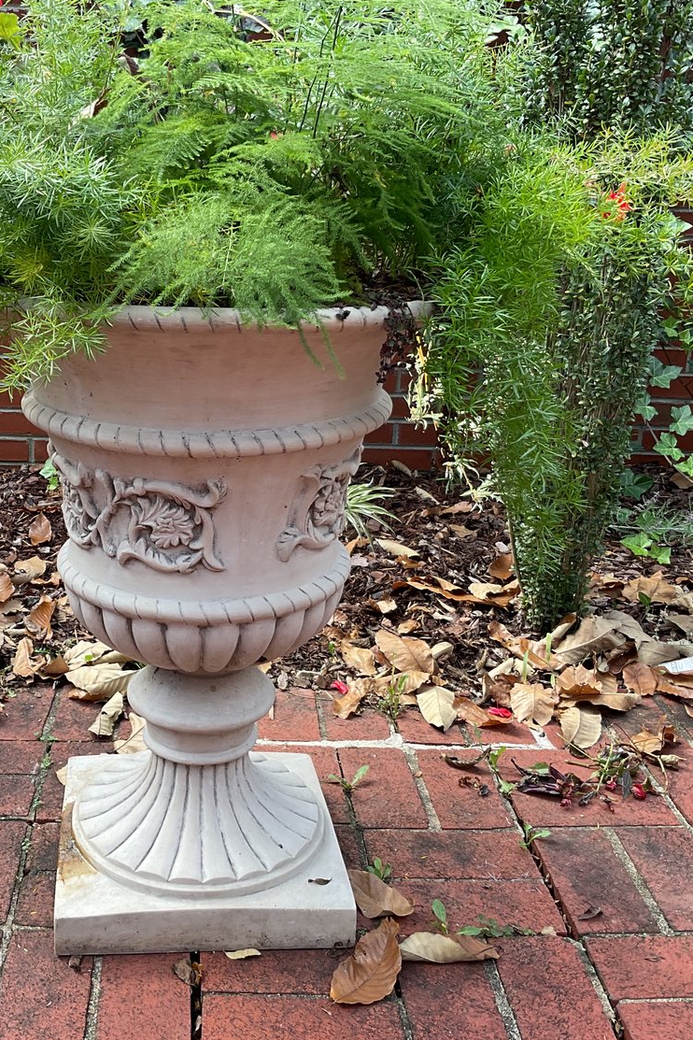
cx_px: 196
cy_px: 522
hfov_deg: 32.2
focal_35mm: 41
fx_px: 1184
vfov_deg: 47.4
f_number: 1.8
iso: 16
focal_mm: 3
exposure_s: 1/154
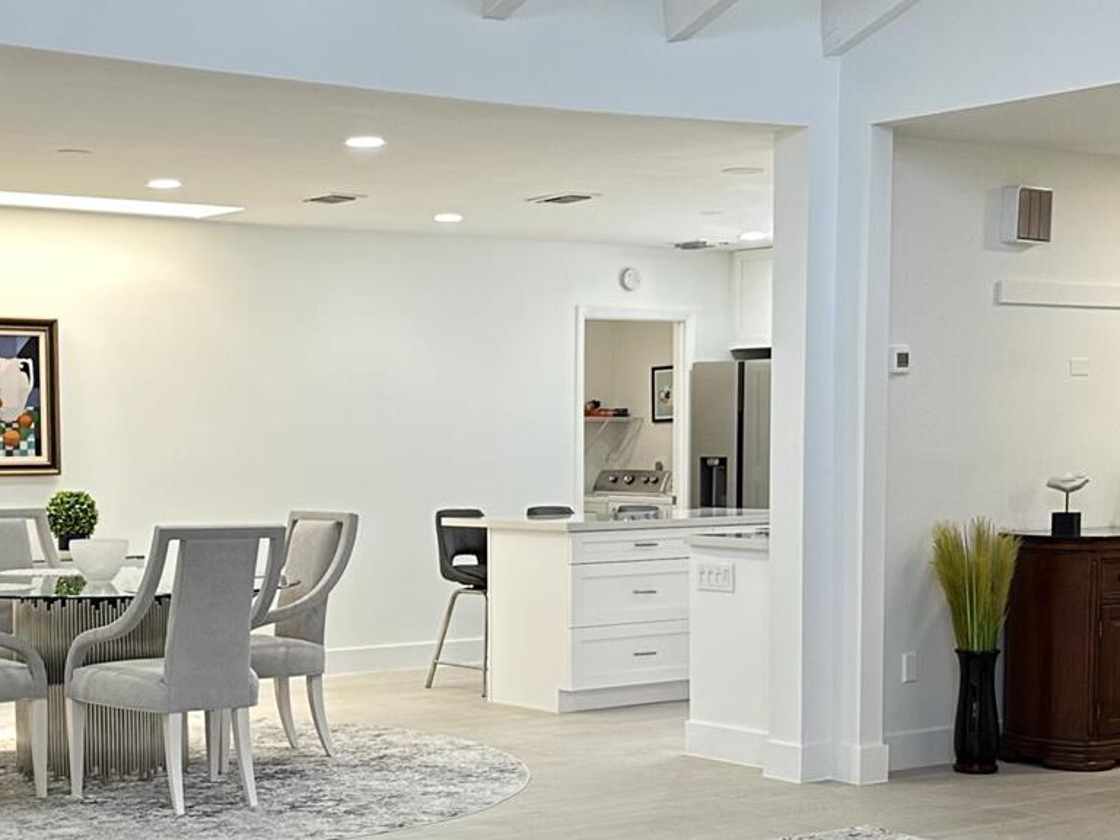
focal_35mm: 64
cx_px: 446
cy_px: 607
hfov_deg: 30.2
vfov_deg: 22.8
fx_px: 2071
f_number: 1.78
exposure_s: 1/60
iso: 160
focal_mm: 6.86
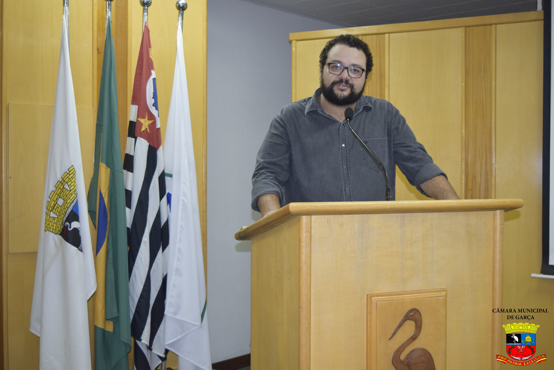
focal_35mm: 45
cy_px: 185
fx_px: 693
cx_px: 277
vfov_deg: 29.9
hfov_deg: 43.6
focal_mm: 30
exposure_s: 1/60
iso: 400
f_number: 4.2
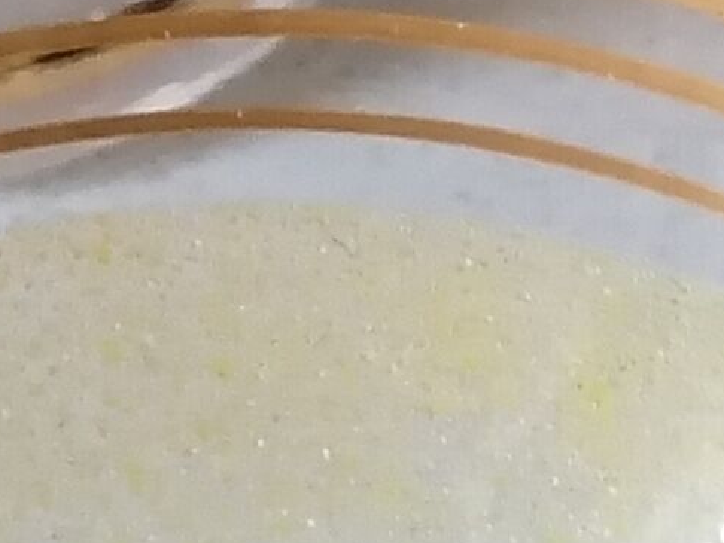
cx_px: 288
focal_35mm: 222
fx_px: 4645
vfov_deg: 6.5
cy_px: -436
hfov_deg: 8.9
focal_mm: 4.75
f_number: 1.8
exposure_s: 1/16.7
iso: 640
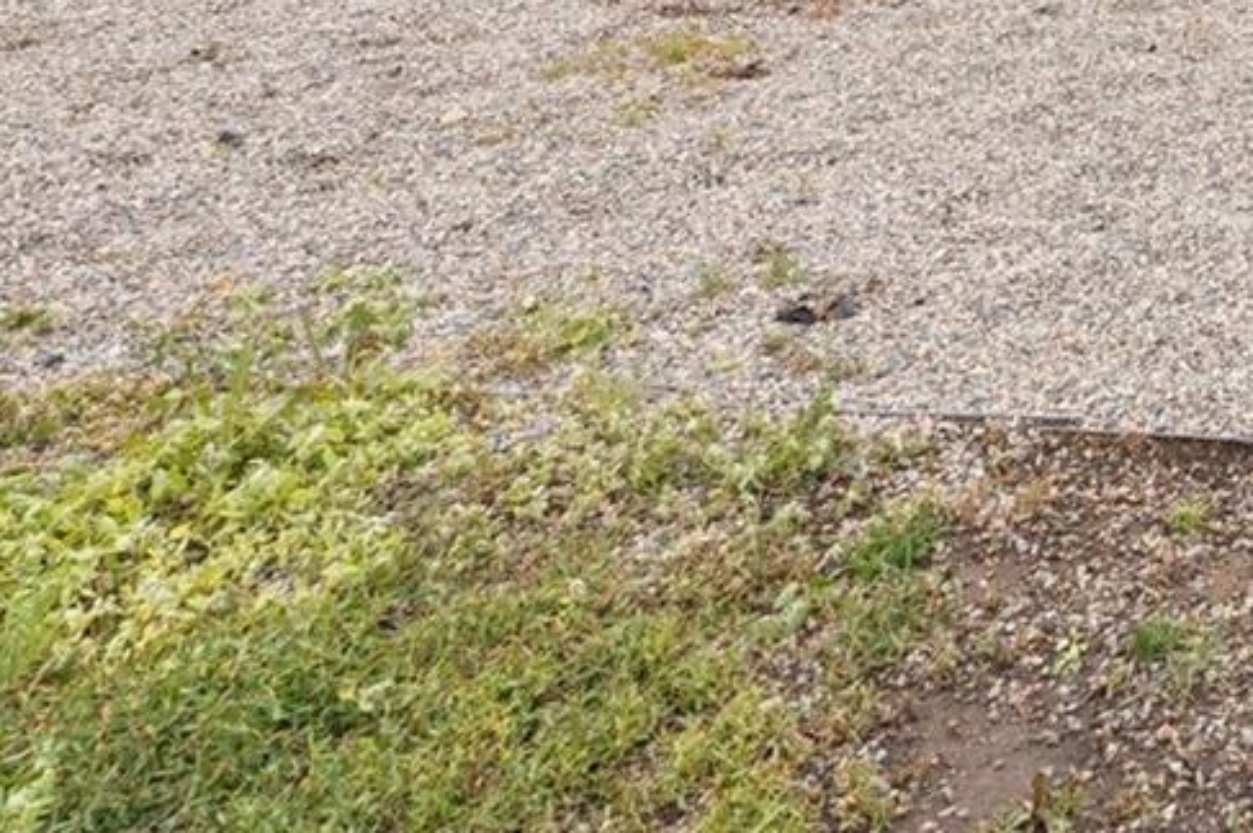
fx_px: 1600
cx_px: 1755
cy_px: -532
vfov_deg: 22.1
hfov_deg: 30.2
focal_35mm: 46
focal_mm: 14
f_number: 9
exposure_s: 1/30
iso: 100
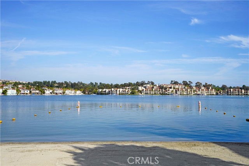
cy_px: 83
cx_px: 124
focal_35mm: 35
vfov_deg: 37.9
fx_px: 242
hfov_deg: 54.4
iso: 250
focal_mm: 35
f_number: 8
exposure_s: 1/640
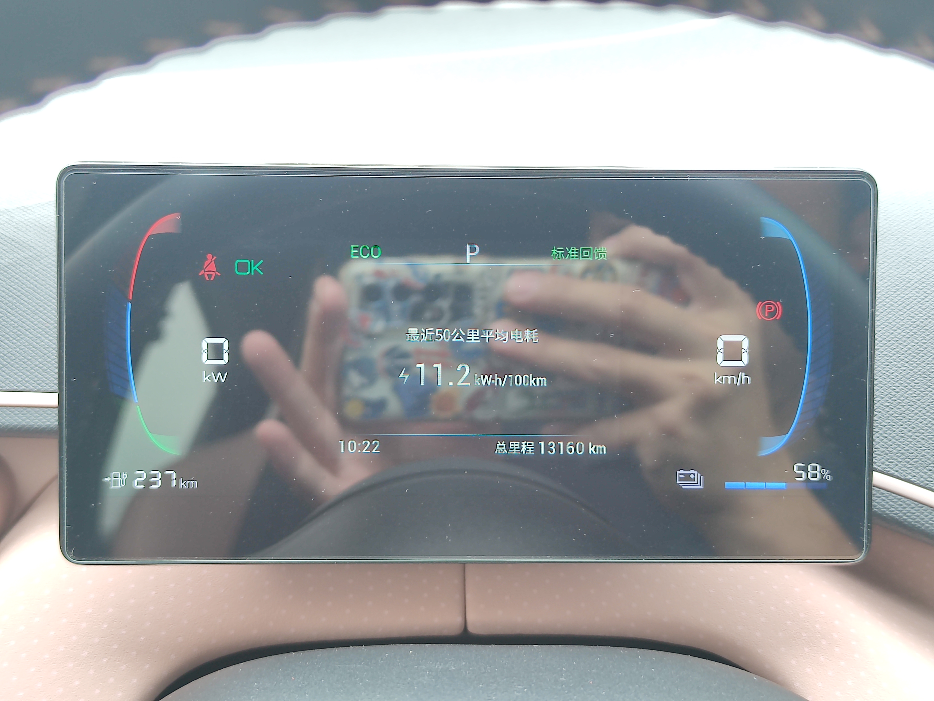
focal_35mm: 48
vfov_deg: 30.3
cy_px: 350
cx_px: 467
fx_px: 1295
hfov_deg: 39.7
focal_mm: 6.72
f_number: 1.69
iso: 113
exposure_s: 1/100
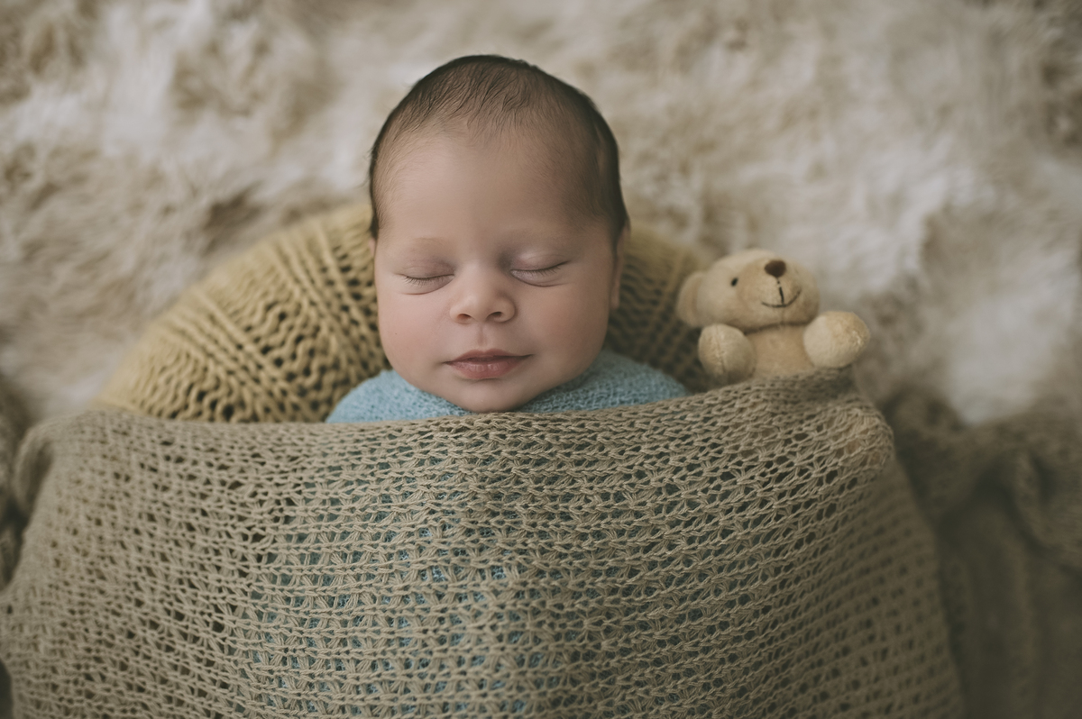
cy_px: 360
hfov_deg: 54.5
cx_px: 541
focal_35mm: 35
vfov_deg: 37.8
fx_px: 1051
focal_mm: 35
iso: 250
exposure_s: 1/200
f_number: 2.5
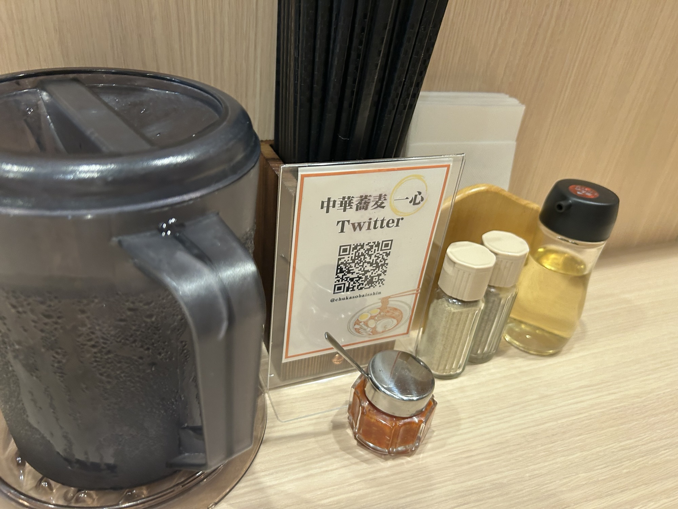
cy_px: 254
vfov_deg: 53.1
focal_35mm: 26
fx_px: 509
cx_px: 339
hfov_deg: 67.3
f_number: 1.5
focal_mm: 5.7
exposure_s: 1/60
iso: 160
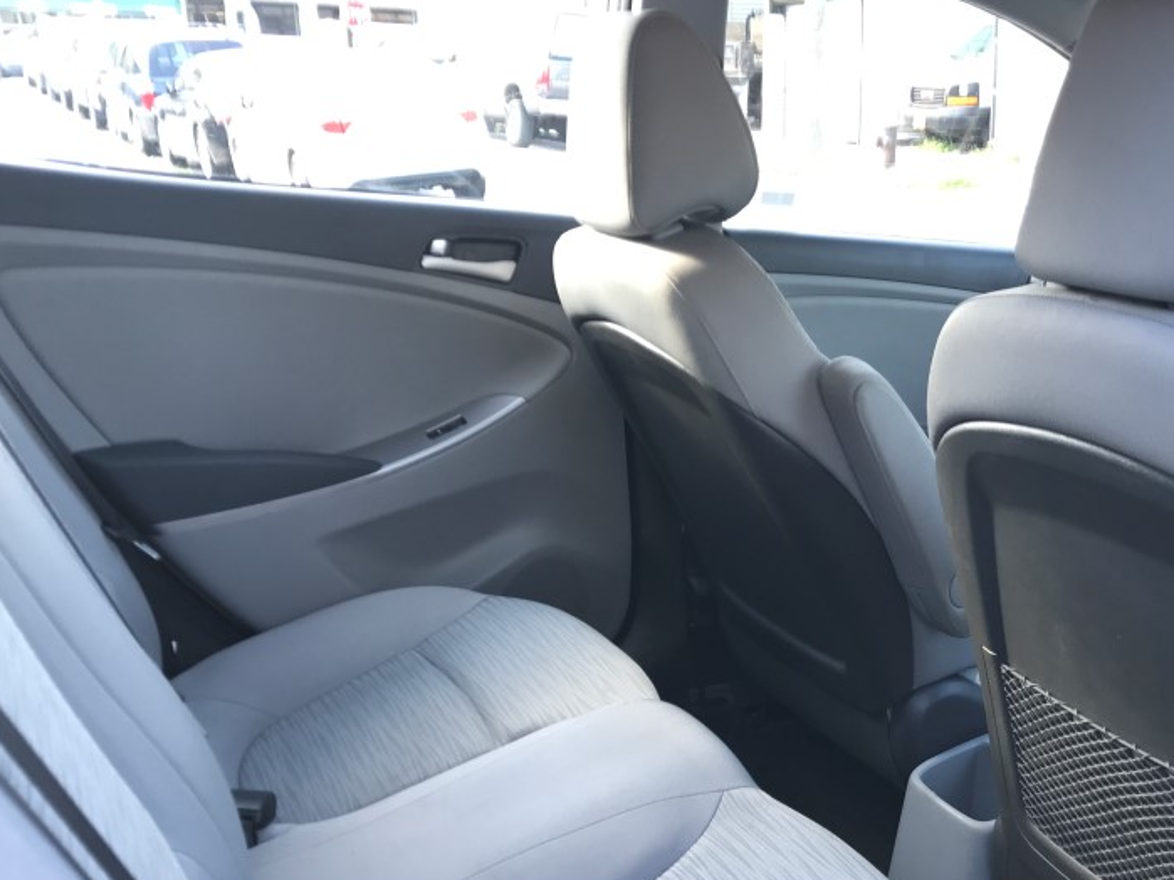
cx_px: 776
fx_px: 1390
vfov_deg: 34.6
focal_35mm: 41
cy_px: 633
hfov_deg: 45.1
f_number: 1.8
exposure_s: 1/30
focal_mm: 3.99
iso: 25
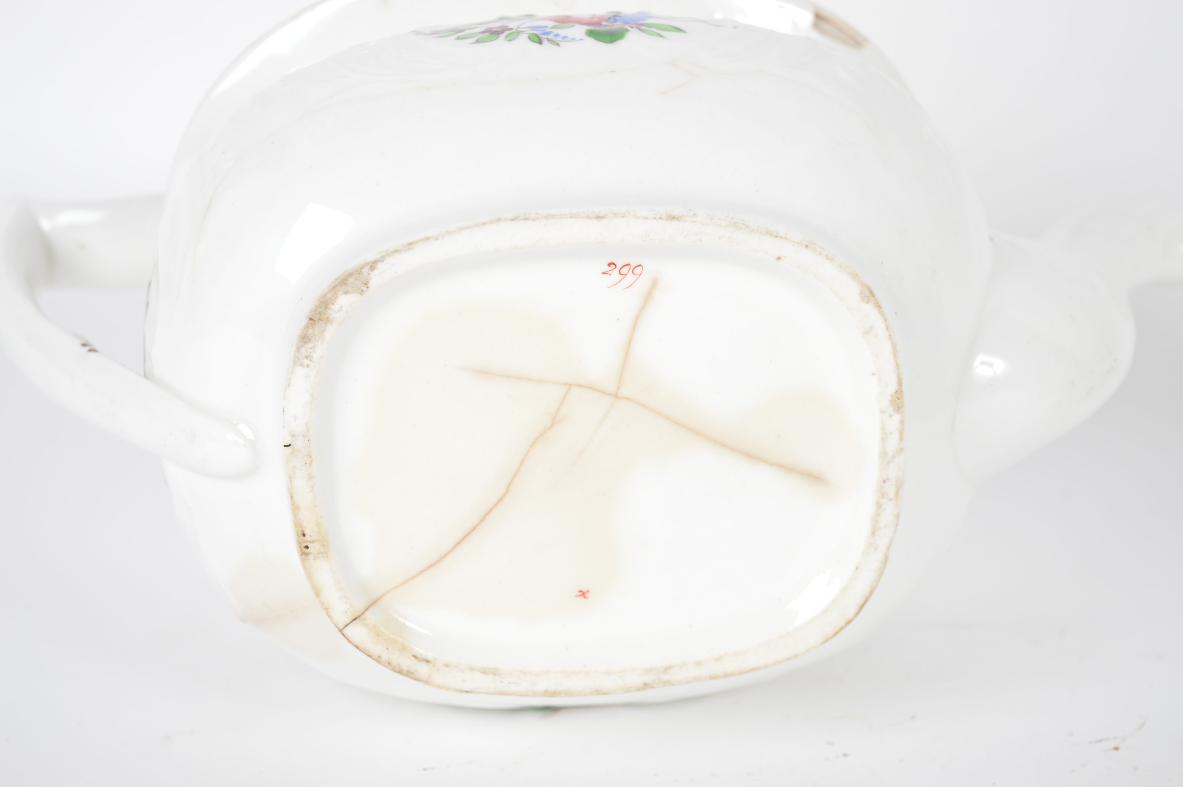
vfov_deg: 16.5
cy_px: 394
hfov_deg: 24.6
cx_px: 592
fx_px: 2709
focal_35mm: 82
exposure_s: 1/80
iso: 100
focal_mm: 55
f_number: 5.6
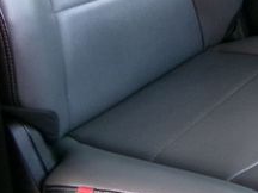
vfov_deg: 19.3
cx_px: 300
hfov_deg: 25.0
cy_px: -50
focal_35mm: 71
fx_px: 529
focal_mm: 4.3
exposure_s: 1/60
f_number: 3.7
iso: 473
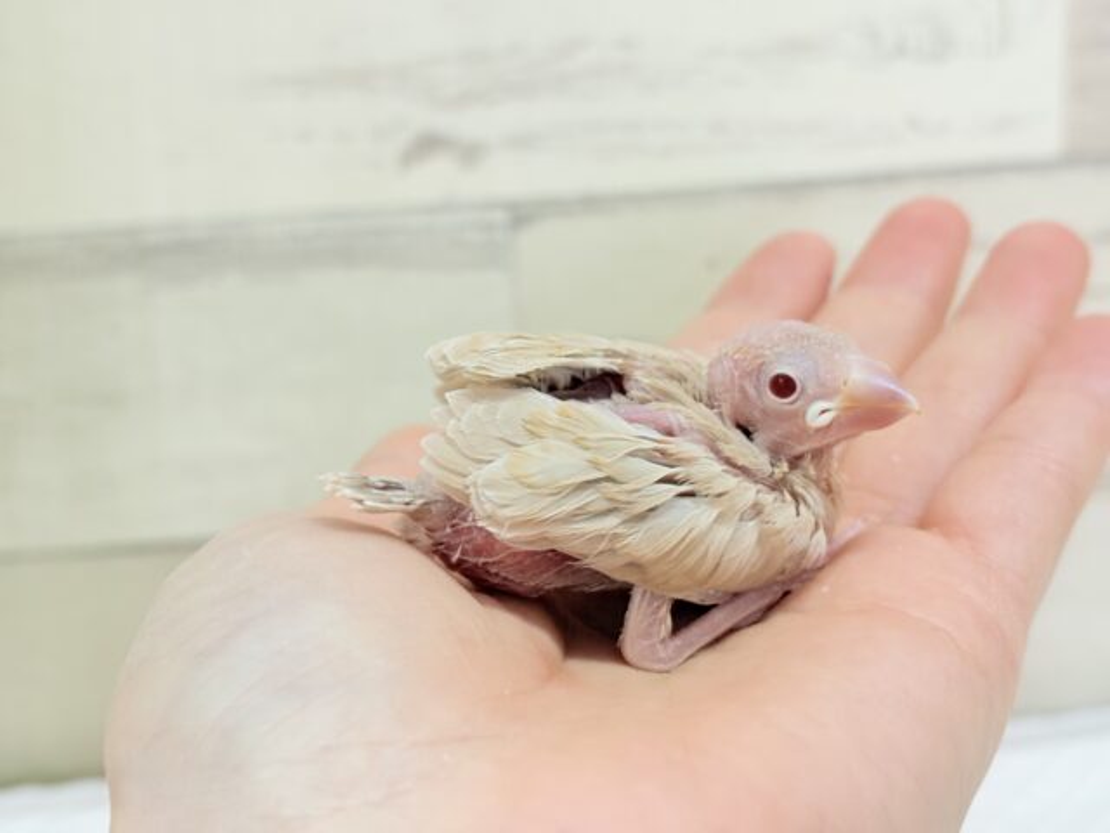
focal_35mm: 52
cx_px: 555
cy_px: 416
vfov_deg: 28.0
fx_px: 1667
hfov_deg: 36.8
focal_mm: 5.96
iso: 125
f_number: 1.6
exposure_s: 1/33
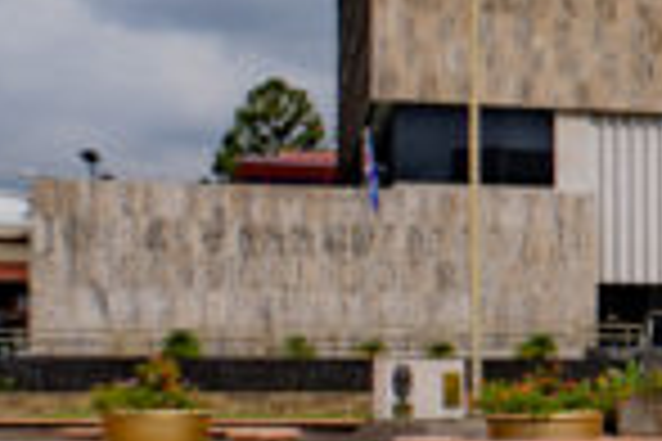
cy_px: -90
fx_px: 2298
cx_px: 1603
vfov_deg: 10.8
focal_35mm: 125
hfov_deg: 12.6
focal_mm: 16
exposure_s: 1/1250
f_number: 5
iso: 100
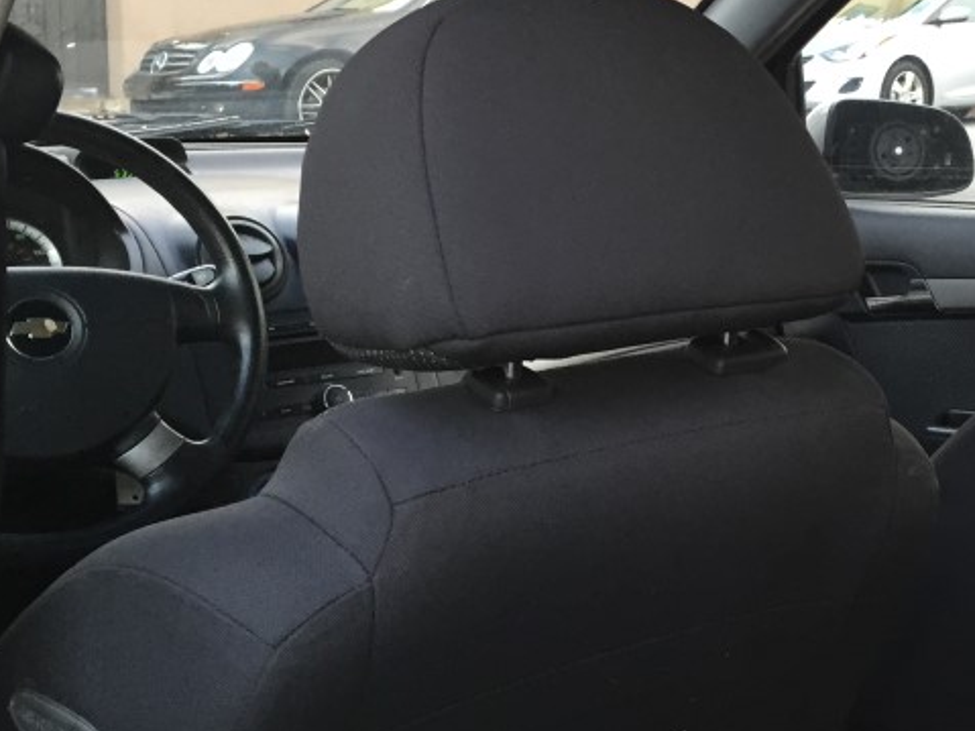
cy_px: 285
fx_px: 1746
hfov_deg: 30.3
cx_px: 800
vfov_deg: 23.6
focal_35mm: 62
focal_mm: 4.15
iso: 50
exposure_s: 1/30
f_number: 2.2
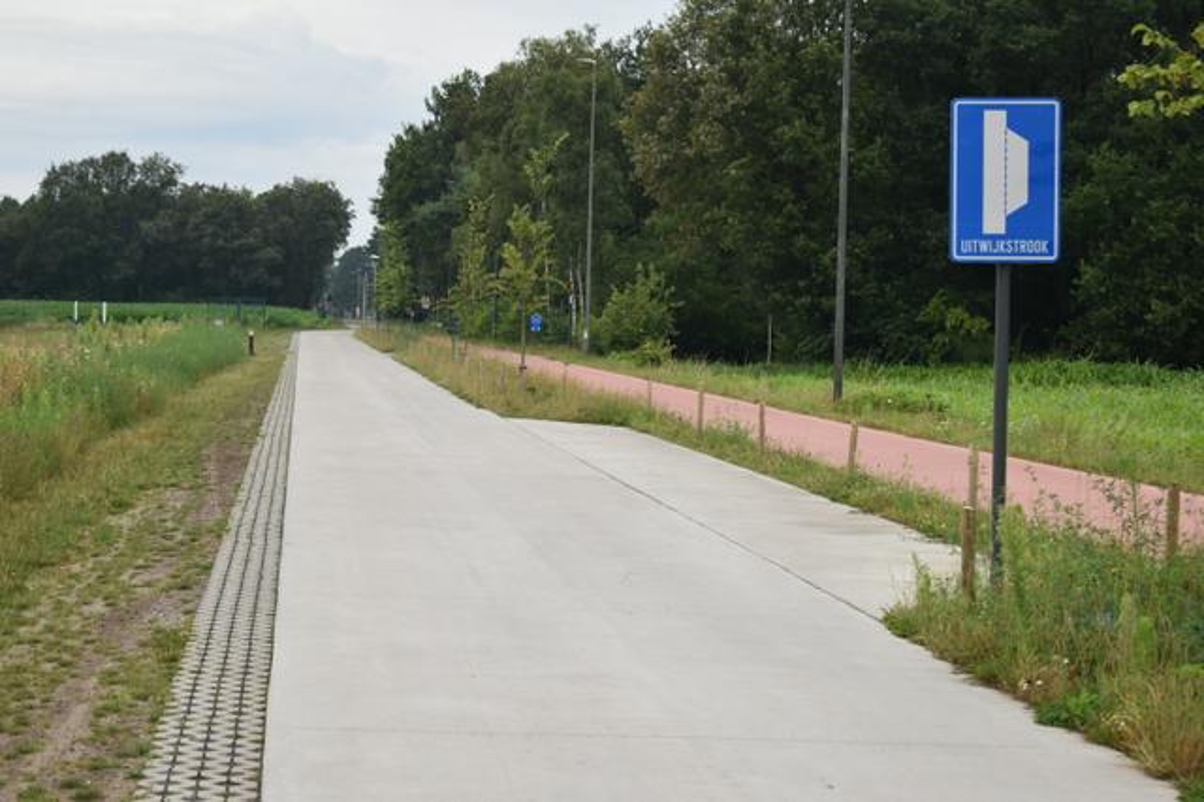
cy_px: 401
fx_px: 2758
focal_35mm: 82
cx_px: 602
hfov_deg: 24.6
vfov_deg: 16.5
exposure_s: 1/250
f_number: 6.3
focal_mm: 55
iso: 200
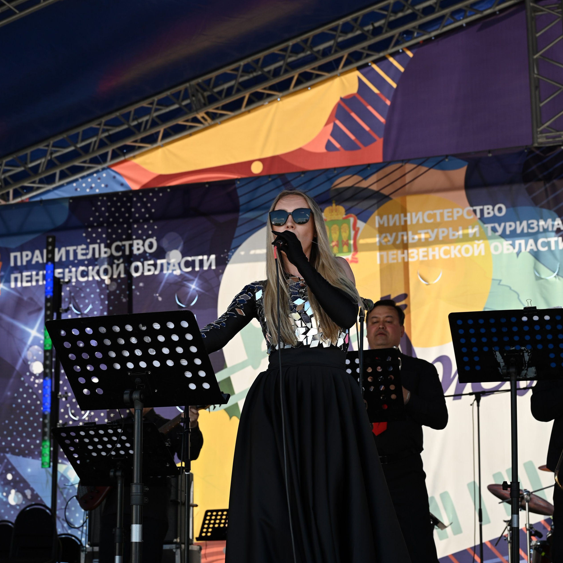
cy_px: 335
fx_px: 1214
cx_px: 283
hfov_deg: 26.1
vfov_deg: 26.1
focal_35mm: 66
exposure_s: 1/200
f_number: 5.6
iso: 160
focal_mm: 51
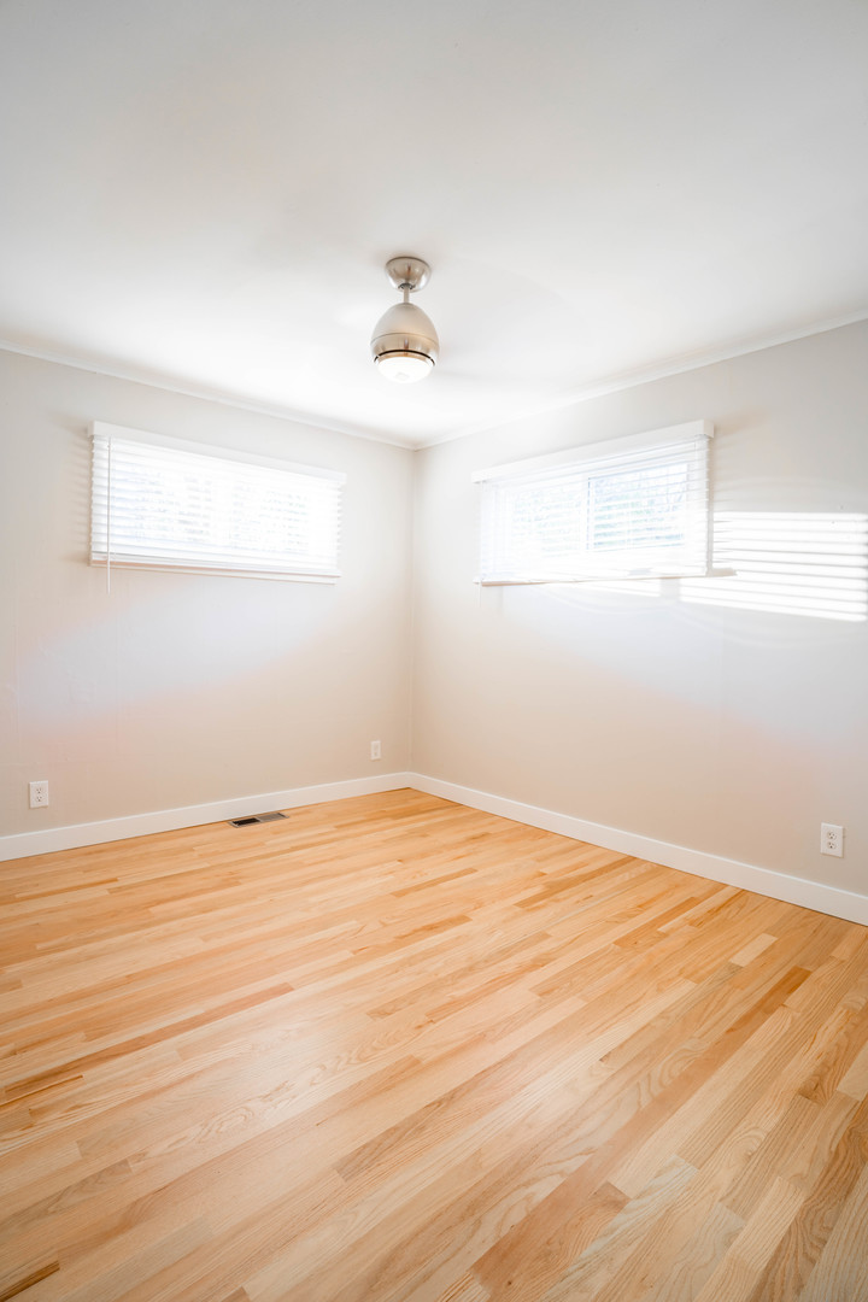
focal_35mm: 17
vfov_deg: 93.3
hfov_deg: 70.4
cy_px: 651
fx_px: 615
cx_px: 434
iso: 125
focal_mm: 17
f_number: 4.5
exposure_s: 1/40
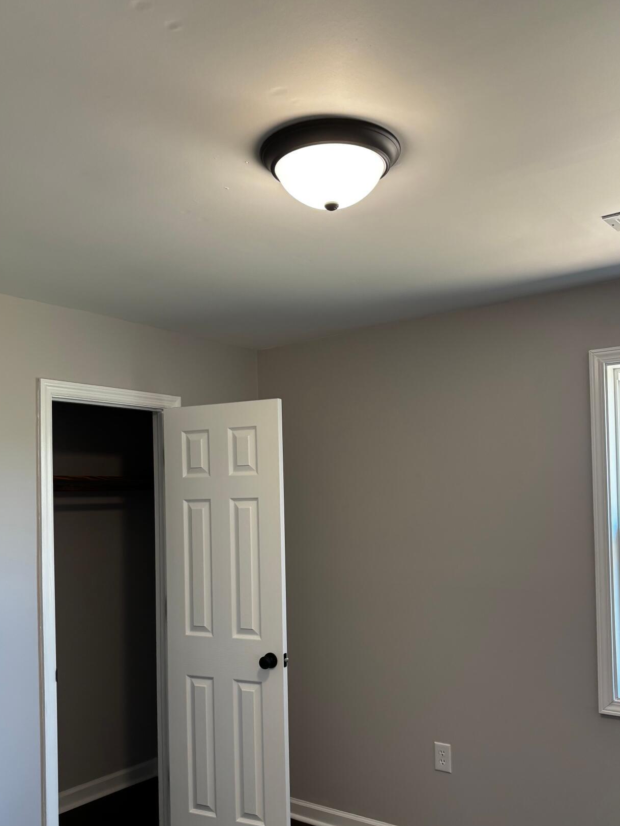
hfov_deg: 44.2
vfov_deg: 56.5
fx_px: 764
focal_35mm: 32
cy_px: 479
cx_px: 325
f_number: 1.6
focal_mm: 5.96
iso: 80
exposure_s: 1/60
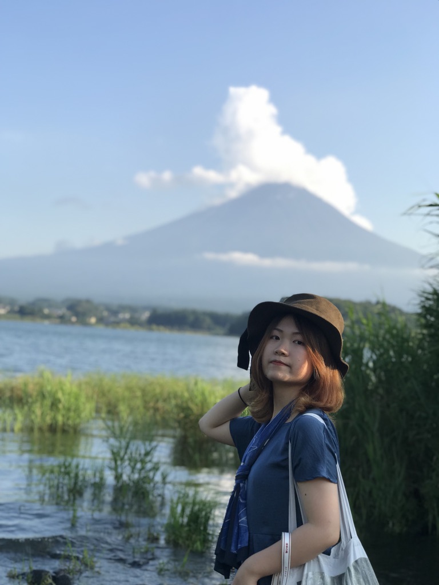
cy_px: 292
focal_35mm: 57
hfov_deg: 25.7
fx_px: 964
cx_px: 220
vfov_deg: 33.8
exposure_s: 1/323
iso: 20
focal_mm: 6.6
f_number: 2.8
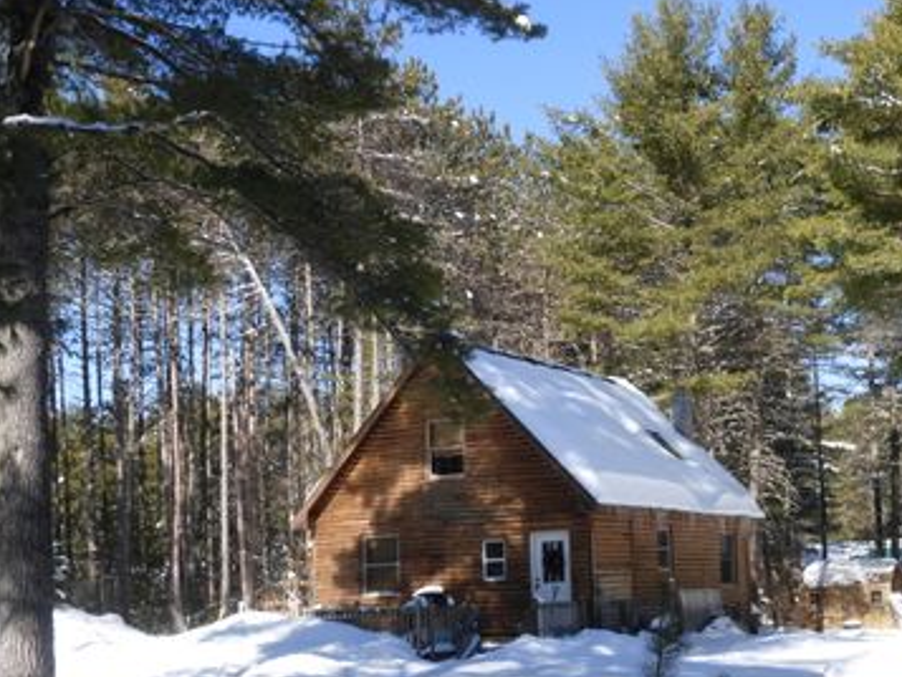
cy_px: 448
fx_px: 1460
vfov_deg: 26.0
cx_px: 627
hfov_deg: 33.9
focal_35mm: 56
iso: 100
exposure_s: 1/500
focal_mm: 6.9
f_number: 3.9
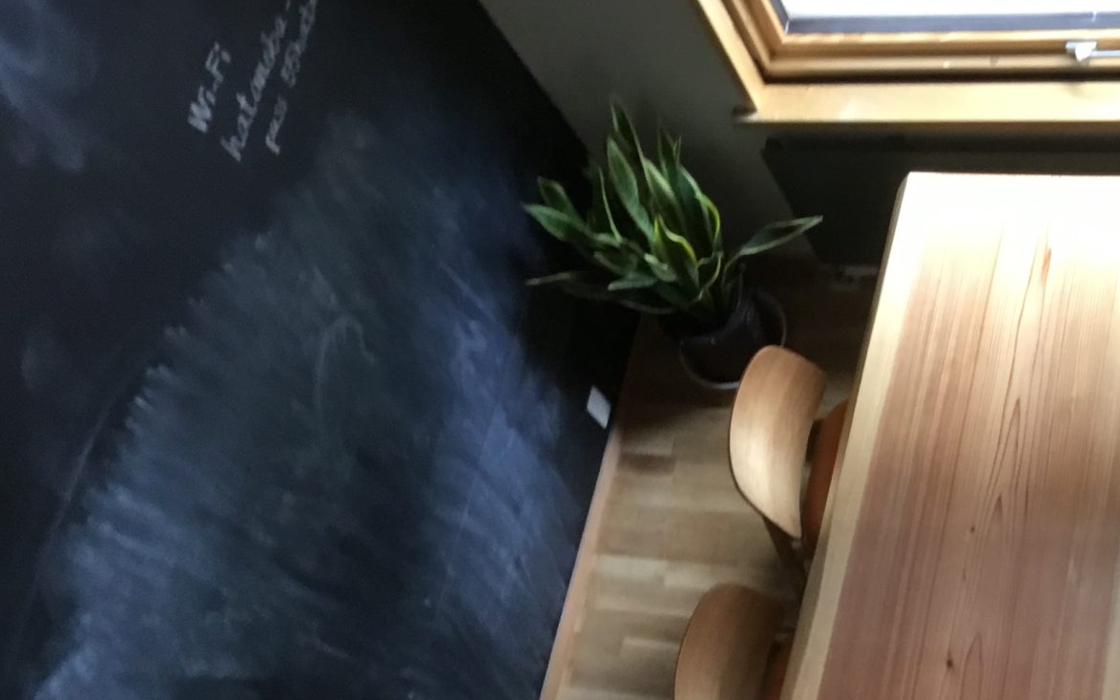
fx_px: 1709
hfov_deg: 35.4
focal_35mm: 56
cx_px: 856
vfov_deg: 22.6
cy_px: 614
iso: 100
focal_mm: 3.3
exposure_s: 1/30
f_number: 2.4
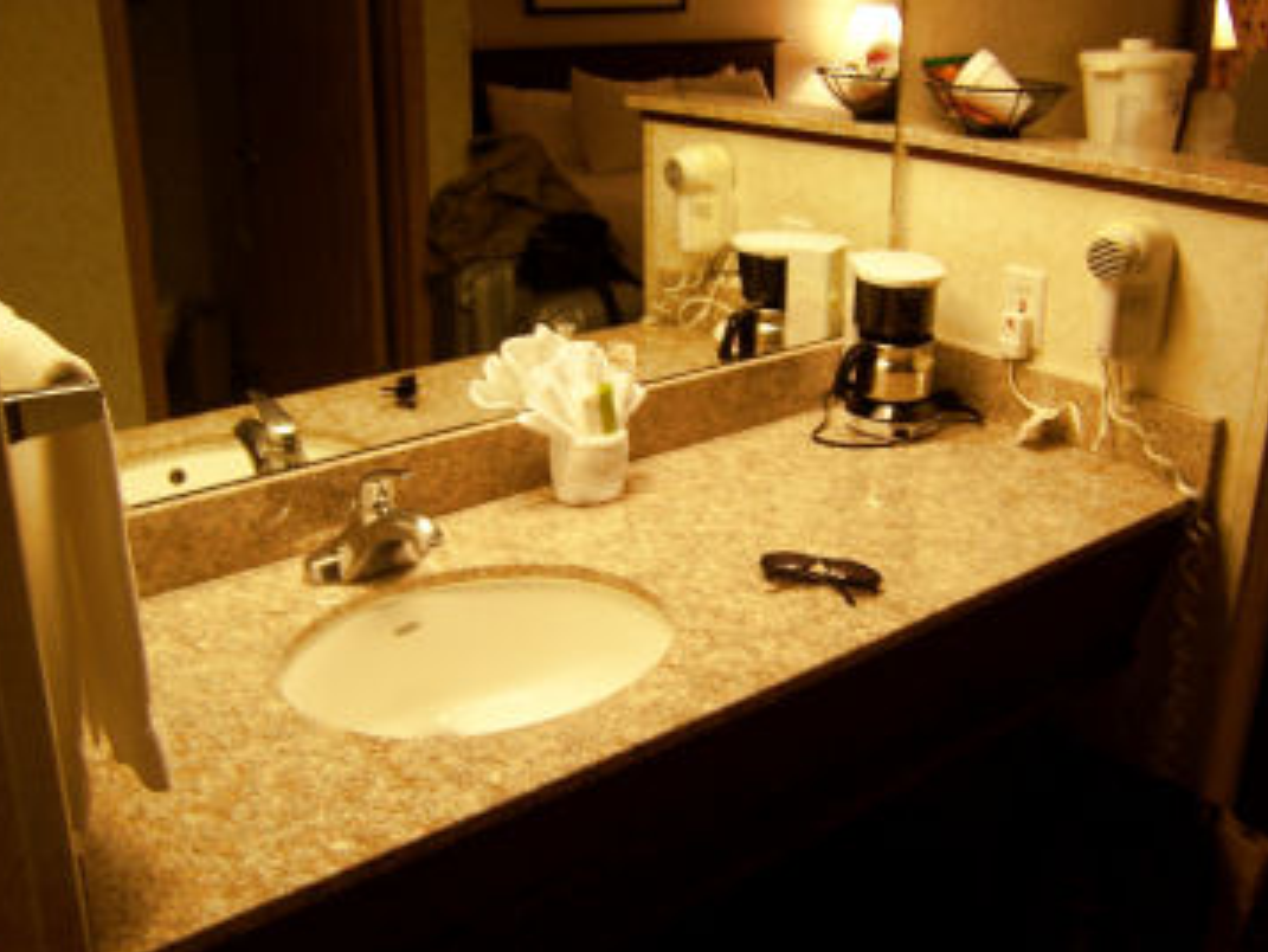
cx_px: 657
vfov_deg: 38.7
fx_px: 1356
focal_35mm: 37
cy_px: 472
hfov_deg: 50.1
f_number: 3.4
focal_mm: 5.5
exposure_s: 1/8
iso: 80
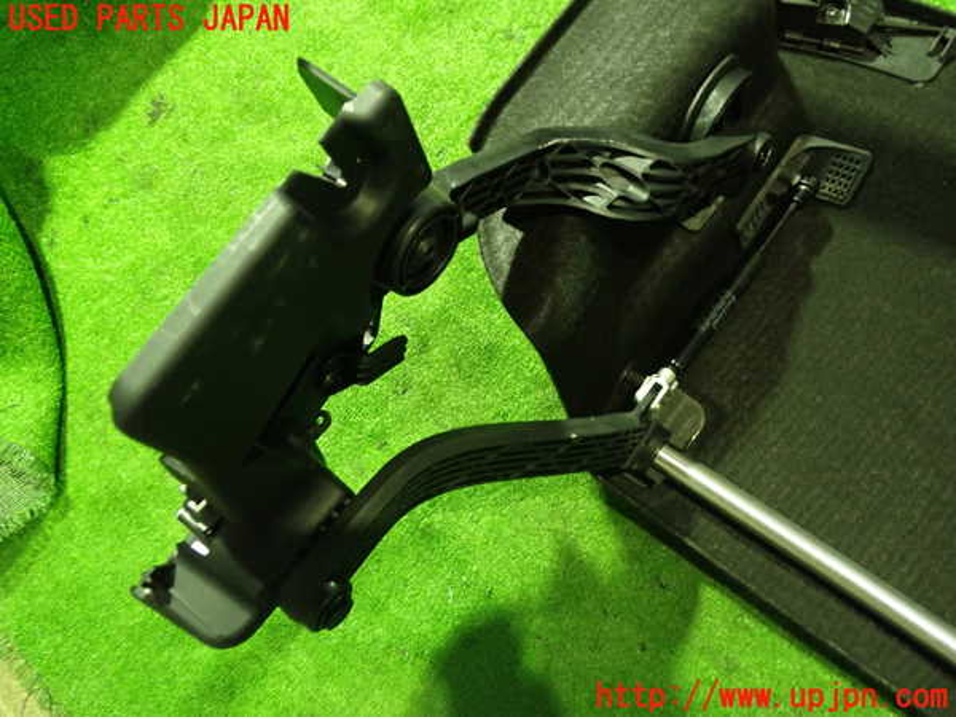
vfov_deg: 46.8
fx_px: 829
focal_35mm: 30
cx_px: 478
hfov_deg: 60.0
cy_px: 358
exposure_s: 1/20
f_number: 2.3
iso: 800
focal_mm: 5.4
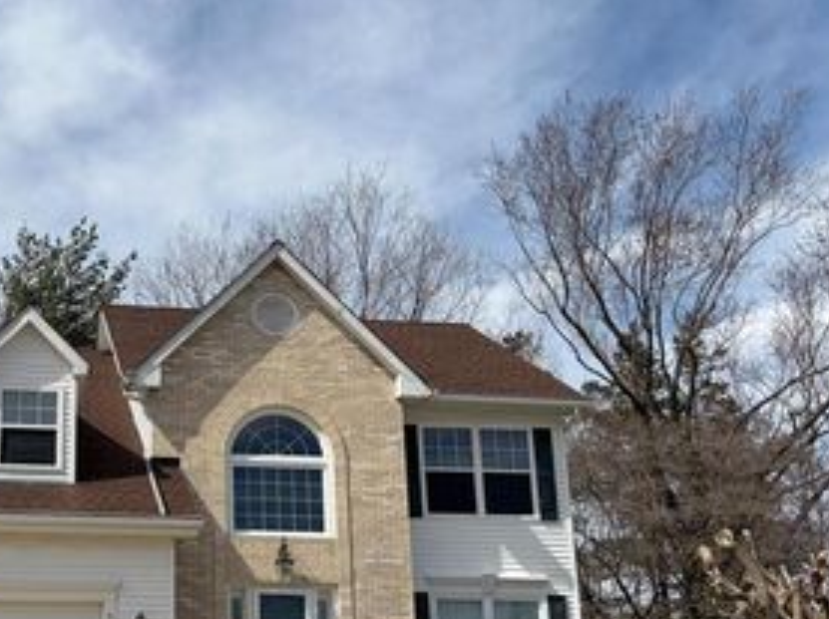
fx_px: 1124
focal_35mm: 47
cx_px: 129
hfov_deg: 38.5
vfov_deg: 30.3
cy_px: 459
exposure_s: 1/6993
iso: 64
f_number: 1.6
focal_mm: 5.96
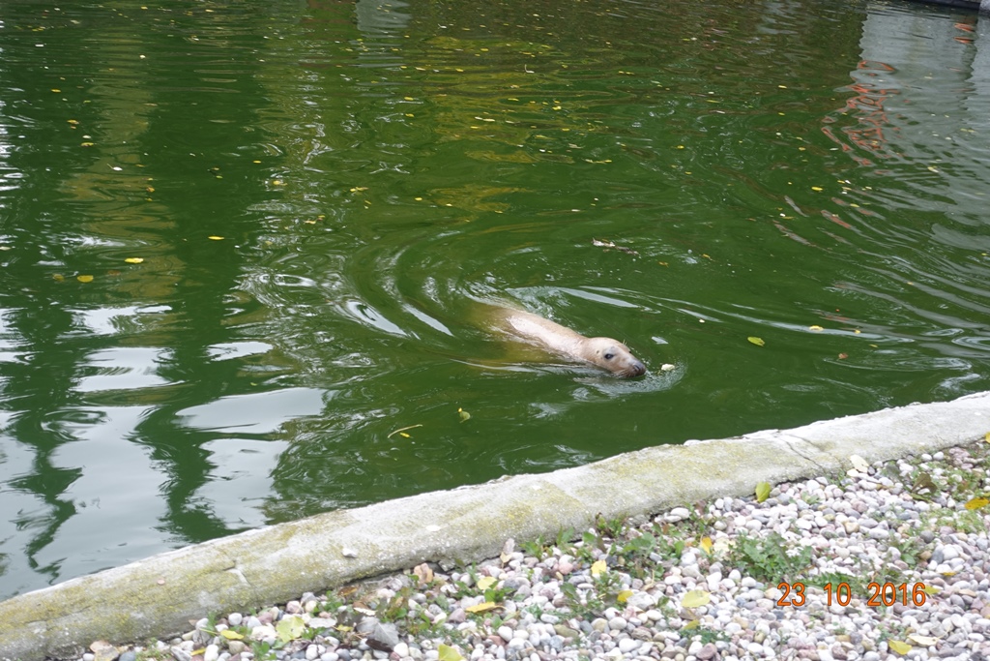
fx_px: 1485
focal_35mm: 54
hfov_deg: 36.9
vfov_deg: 25.1
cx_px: 495
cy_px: 330
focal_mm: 19.86
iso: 125
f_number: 3.2
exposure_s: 1/80
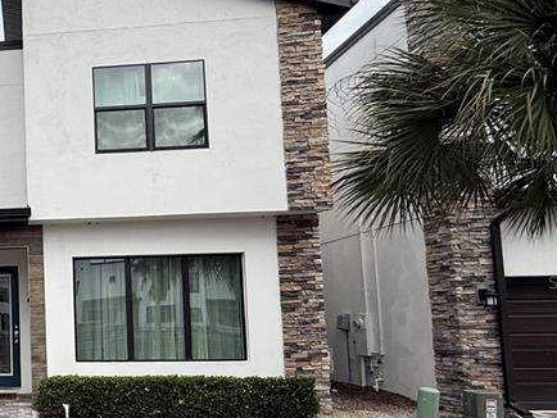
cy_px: 282
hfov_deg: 44.6
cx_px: -31
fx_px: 531
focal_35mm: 33
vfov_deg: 42.4
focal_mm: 2.22
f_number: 2.2
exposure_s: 1/506
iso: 50
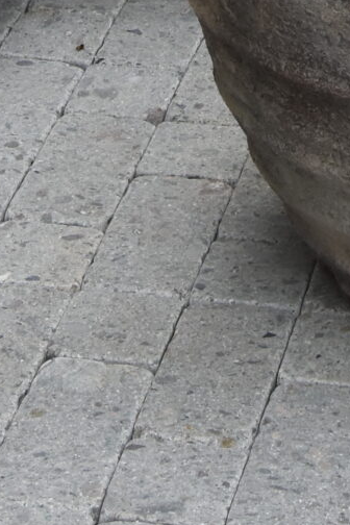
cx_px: 461
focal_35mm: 198
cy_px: -596
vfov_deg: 9.6
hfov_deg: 6.9
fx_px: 2887
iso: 640
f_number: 8
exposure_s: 1/500
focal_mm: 26
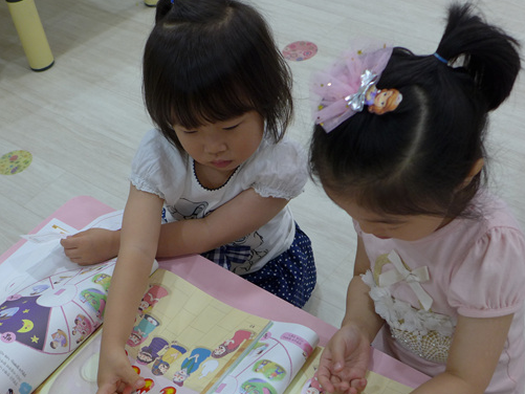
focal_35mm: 60
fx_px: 910
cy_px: 233
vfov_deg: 24.4
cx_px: 242
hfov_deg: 32.2
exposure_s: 1/160
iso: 200
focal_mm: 9.2
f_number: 1.8
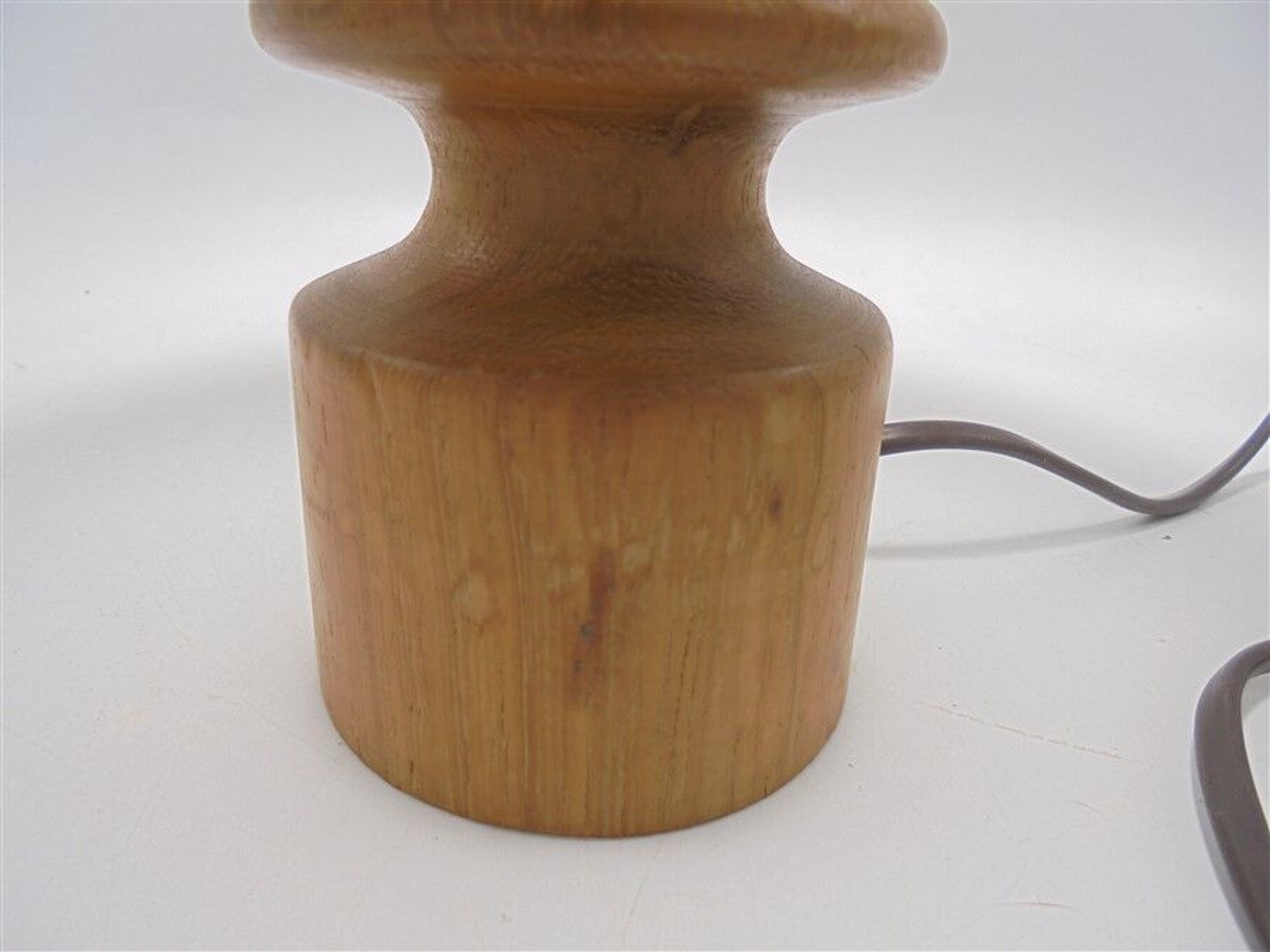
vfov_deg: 53.1
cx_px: 635
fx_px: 954
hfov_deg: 67.3
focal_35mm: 26
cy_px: 476
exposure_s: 1/40
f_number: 3.5
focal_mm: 4.6
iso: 100
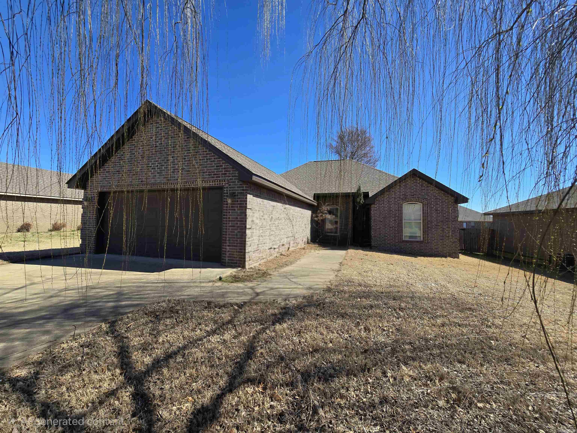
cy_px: 216
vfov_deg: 89.9
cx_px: 288
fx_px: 217
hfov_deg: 106.2
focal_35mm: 13
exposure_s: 1/2000
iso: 64
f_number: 2.2
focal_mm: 2.2
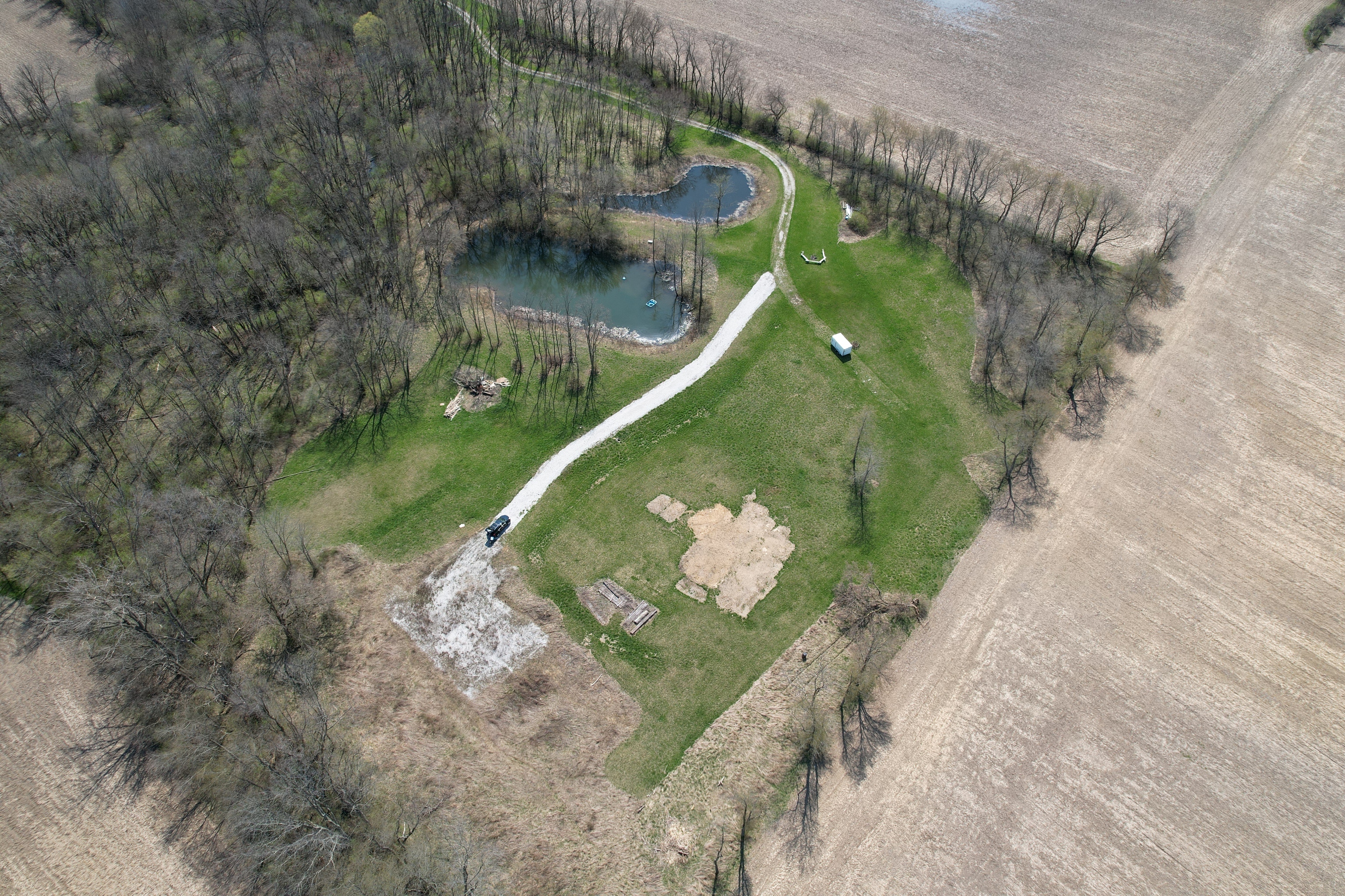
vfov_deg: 57.2
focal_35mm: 22
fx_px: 822
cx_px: 672
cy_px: 448
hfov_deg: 78.6
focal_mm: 8.38
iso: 110
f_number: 2.8
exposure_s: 1/1250
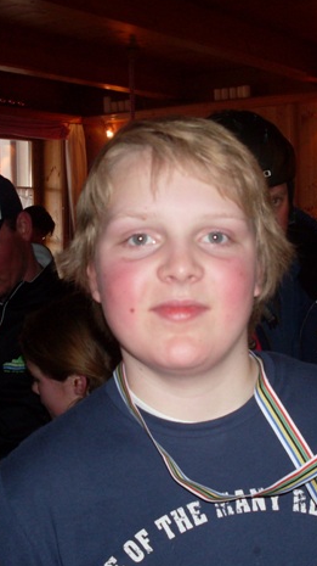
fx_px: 853
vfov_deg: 36.6
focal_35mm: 57
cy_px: 281
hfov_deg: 21.0
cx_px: 186
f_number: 2.8
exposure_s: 1/45
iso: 100
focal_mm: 6.3
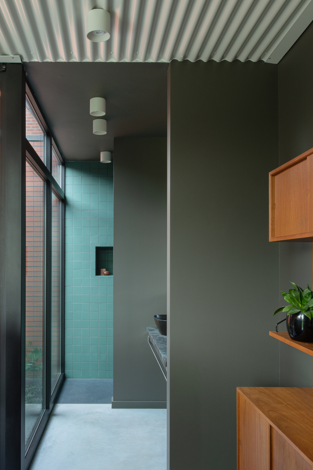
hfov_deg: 40.8
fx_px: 417
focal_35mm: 32
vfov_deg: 57.6
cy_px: 308
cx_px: 115
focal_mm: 24
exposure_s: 1/6
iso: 100
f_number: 13
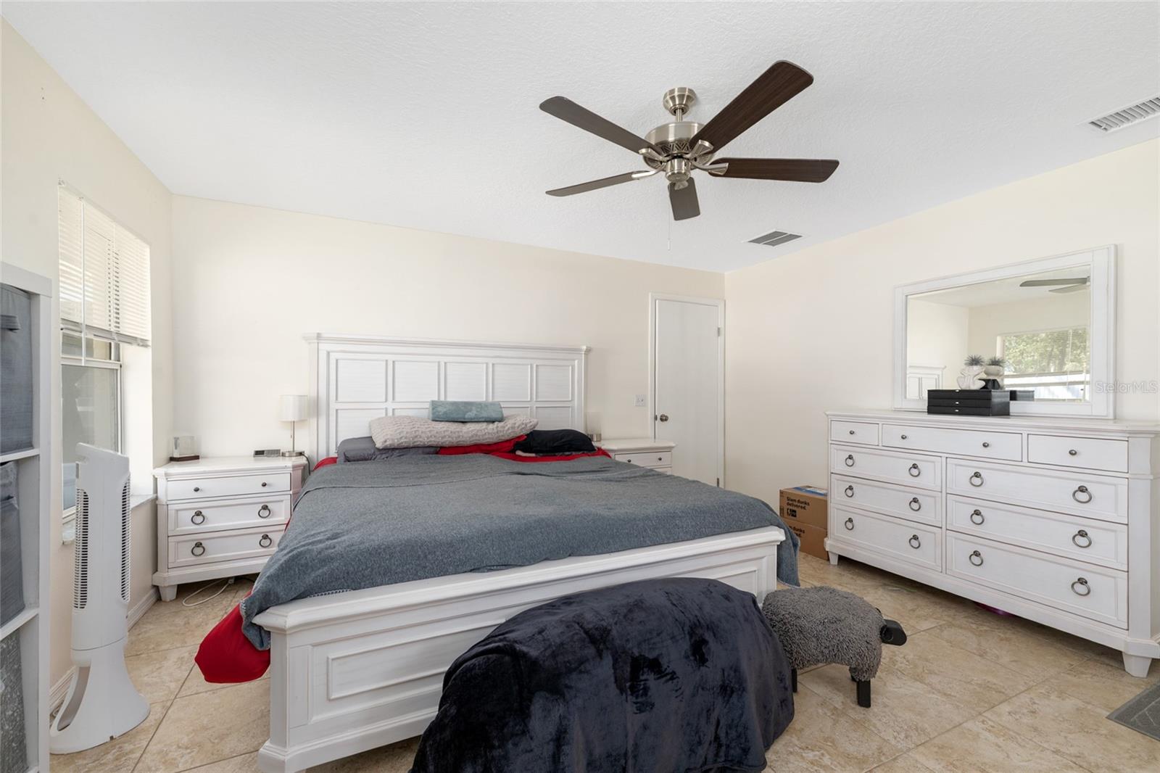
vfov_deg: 81.2
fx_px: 451
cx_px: 580
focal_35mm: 14
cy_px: 386
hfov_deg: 104.3
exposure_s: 1/5
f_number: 7.1
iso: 400
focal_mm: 14
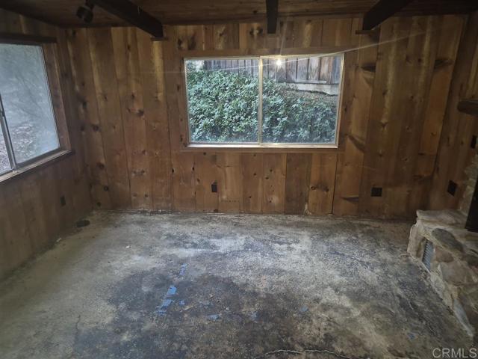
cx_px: 239
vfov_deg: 58.9
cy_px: 180
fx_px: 318
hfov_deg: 73.9
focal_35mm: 23
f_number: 1.8
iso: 250
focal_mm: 5.4
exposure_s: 1/10
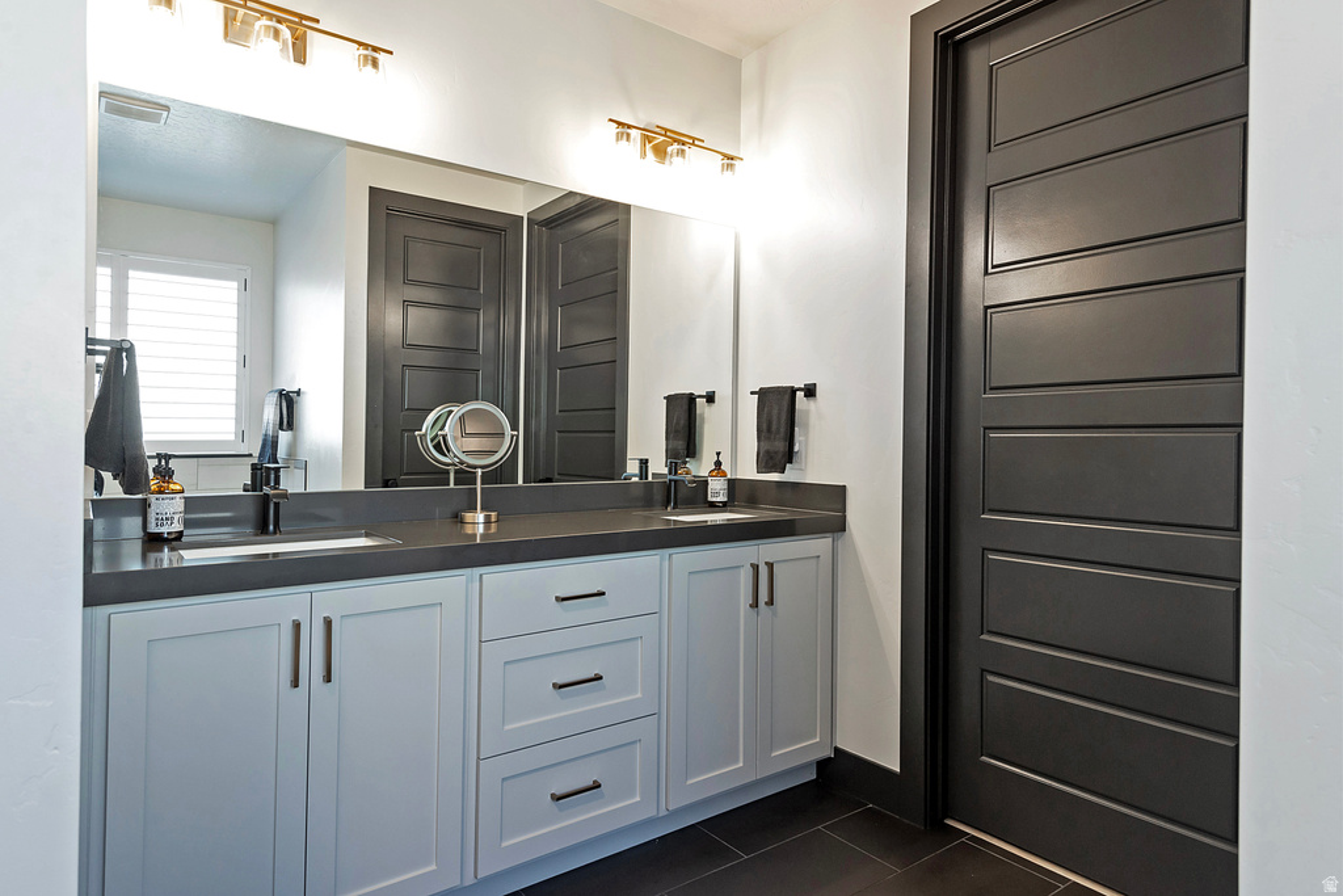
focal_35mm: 20
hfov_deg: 84.0
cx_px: 672
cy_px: 448
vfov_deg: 61.9
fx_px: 746
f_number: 7.1
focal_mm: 20
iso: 640
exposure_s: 1/40
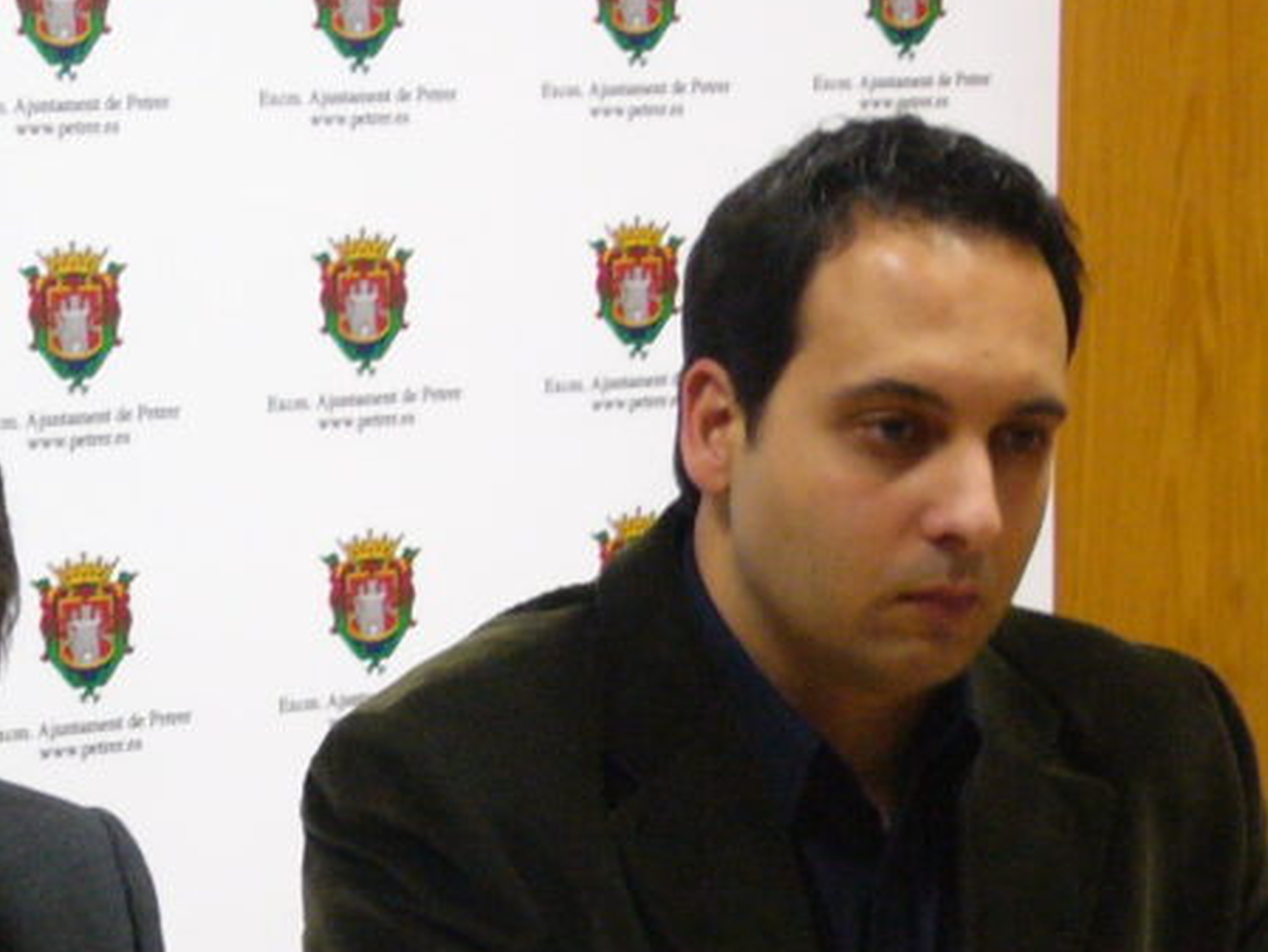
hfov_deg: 11.7
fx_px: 6192
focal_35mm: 169
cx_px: 356
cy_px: 890
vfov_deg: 8.8
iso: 200
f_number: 4.3
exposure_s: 1/8
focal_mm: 13.1
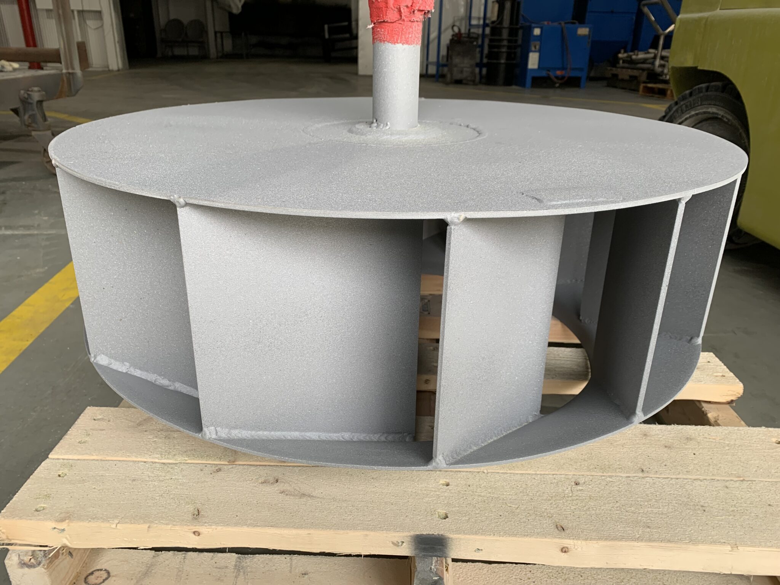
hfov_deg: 67.3
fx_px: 586
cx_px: 390
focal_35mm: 26
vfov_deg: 53.1
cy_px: 292
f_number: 1.8
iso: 40
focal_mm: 4.25
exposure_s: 1/121
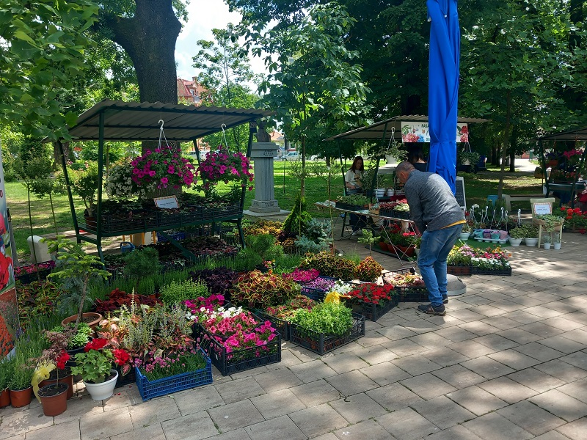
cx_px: 294
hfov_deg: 65.3
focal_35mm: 27
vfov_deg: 51.4
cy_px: 220
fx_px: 458
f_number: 1.8
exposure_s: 1/100
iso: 20
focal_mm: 4
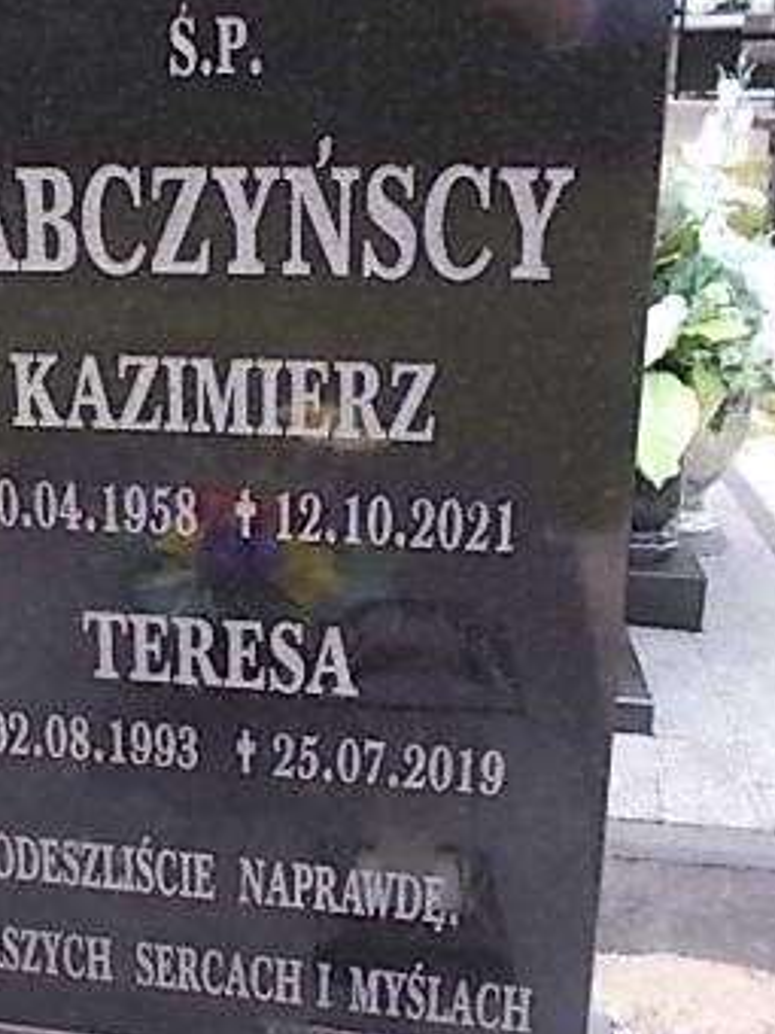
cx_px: 119
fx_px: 1463
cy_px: 456
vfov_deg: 38.9
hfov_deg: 28.8
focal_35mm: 49
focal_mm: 4.6
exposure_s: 1/125
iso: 80
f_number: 3.2
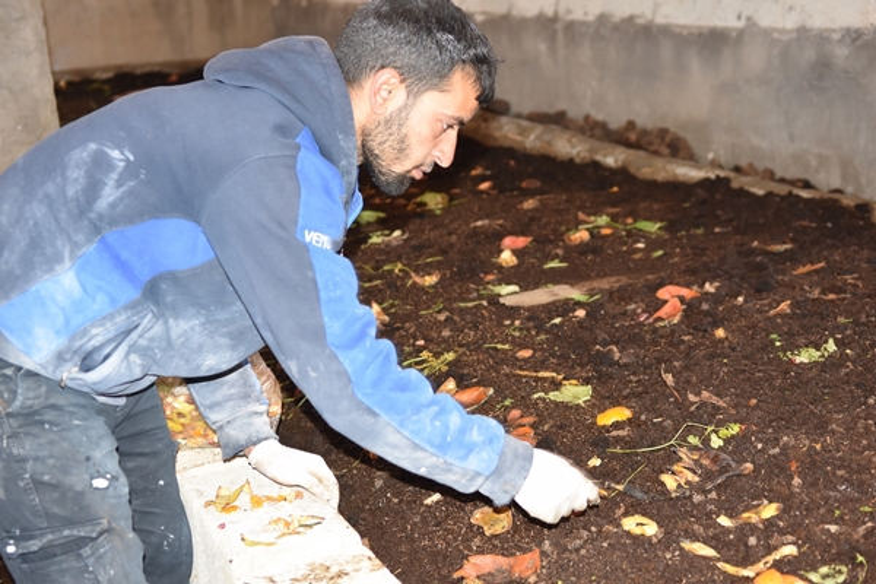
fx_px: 1277
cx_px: 438
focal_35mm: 52
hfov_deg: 37.9
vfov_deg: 25.8
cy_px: 292
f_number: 4.5
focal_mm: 35
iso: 640
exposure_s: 1/60
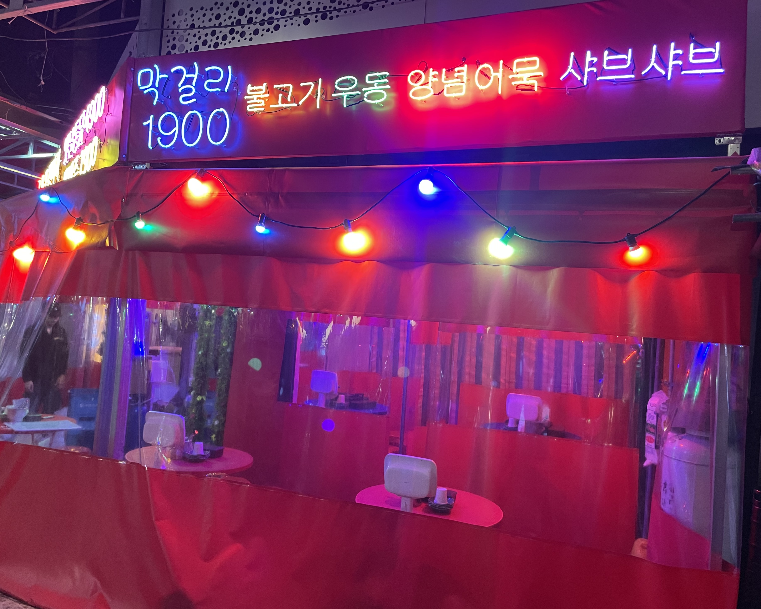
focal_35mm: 28
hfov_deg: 62.2
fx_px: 631
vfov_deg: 51.5
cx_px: 379
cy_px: 297
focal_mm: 4.2
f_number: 1.6
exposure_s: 1/60
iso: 320
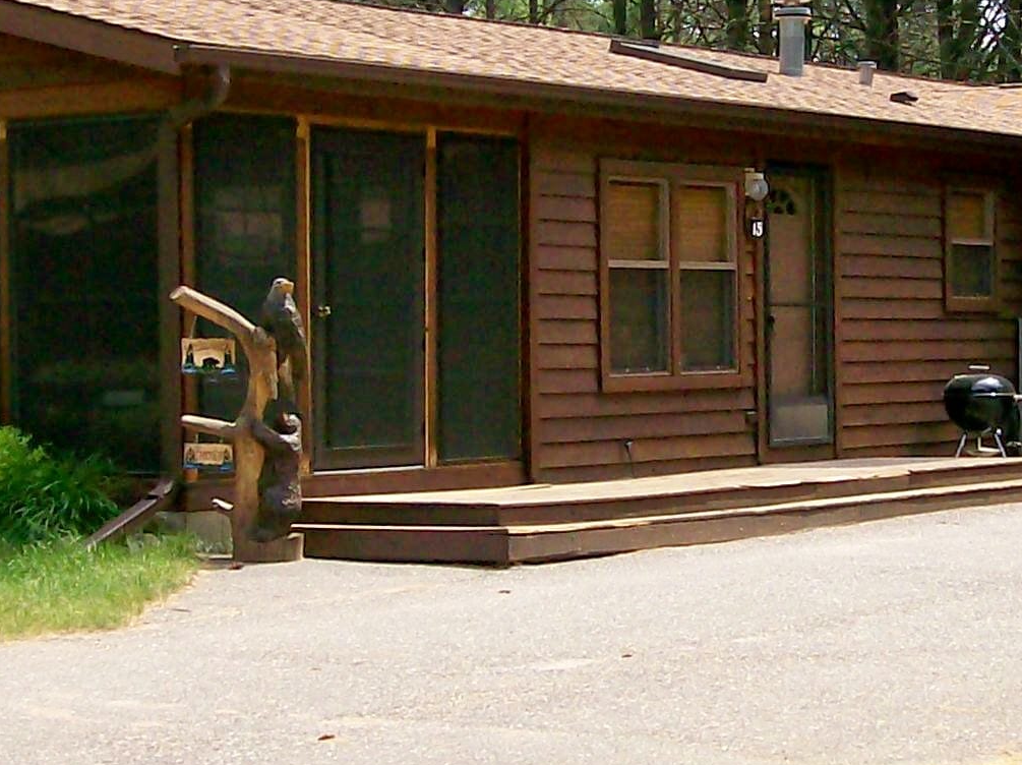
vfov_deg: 14.5
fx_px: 3009
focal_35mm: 102
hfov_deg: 19.3
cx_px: 615
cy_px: 348
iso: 80
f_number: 2.7
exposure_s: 1/732
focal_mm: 6
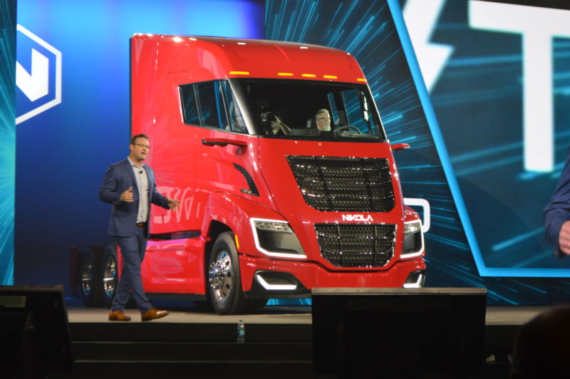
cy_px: 190
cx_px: 285
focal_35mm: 82
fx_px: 1305
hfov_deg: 24.6
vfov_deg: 16.5
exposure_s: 1/60
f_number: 5.6
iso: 720
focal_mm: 55
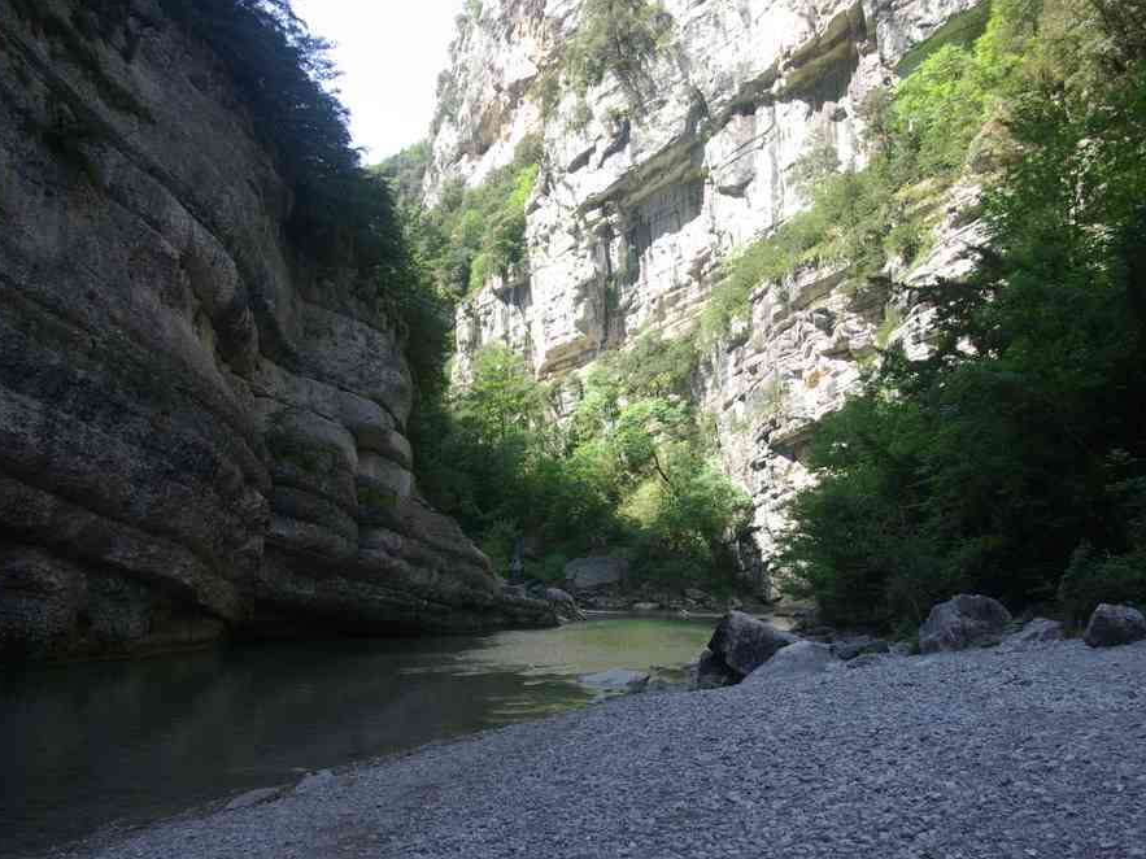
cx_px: 570
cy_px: 430
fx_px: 1243
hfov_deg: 49.5
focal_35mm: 38
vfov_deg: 38.1
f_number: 5.6
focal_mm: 23
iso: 100
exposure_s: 1/90
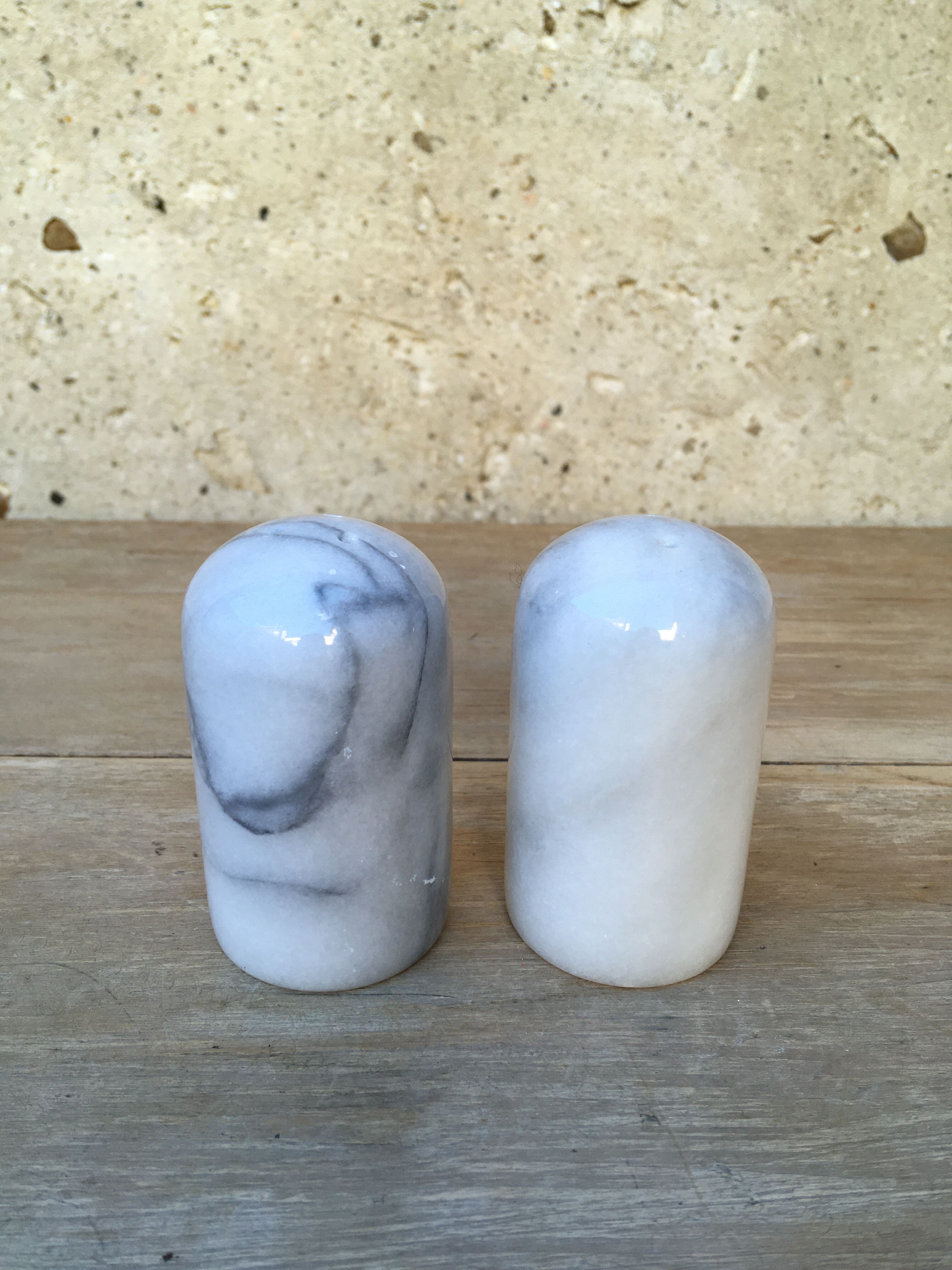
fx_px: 1063
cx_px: 476
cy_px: 635
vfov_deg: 61.7
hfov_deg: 48.2
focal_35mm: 29
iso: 25
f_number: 2.2
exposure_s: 1/100
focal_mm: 4.15
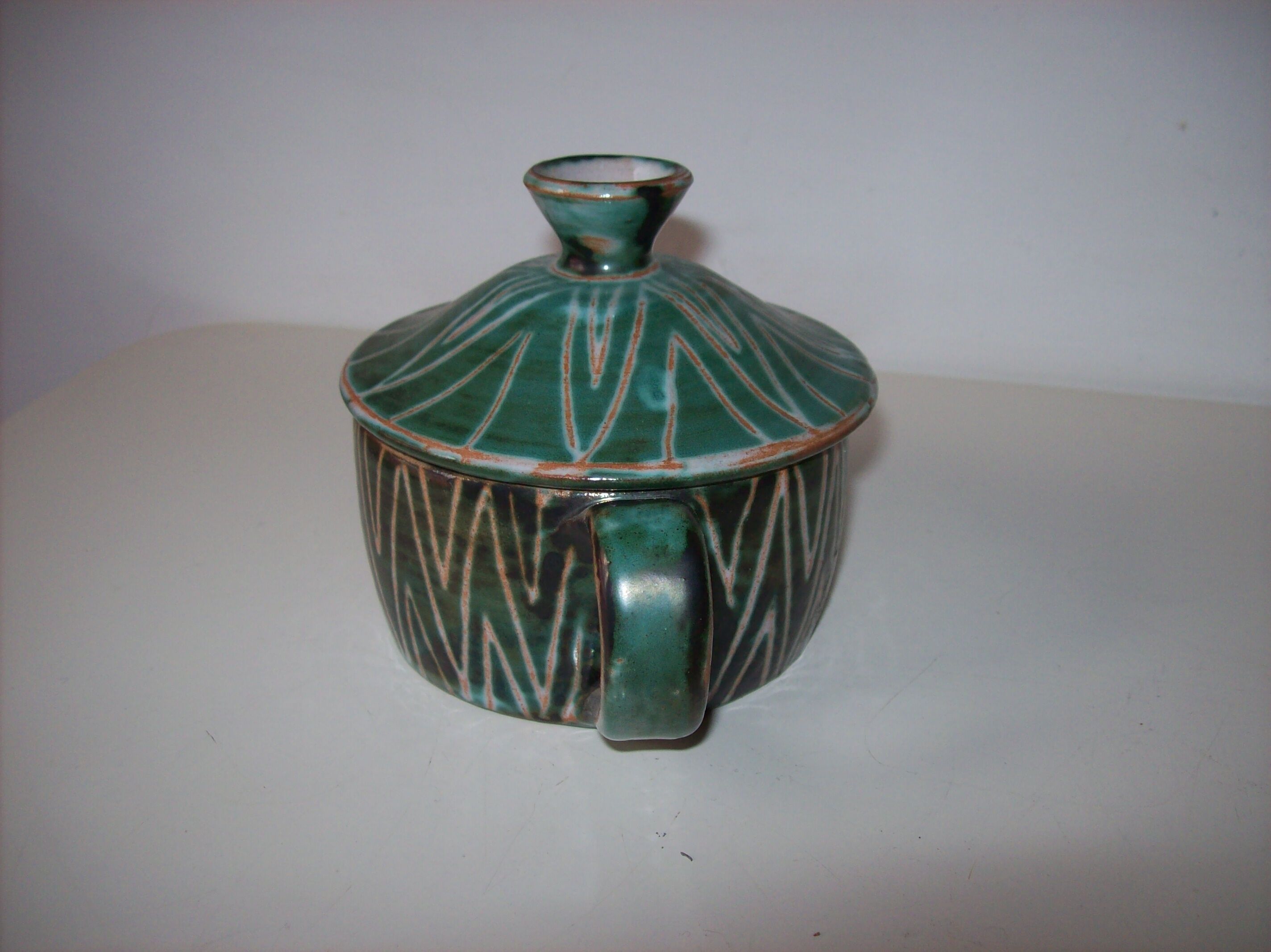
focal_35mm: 36
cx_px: 636
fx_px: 1321
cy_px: 476
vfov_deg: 39.6
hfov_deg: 51.4
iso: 80
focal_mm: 6
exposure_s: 1/64
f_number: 2.7
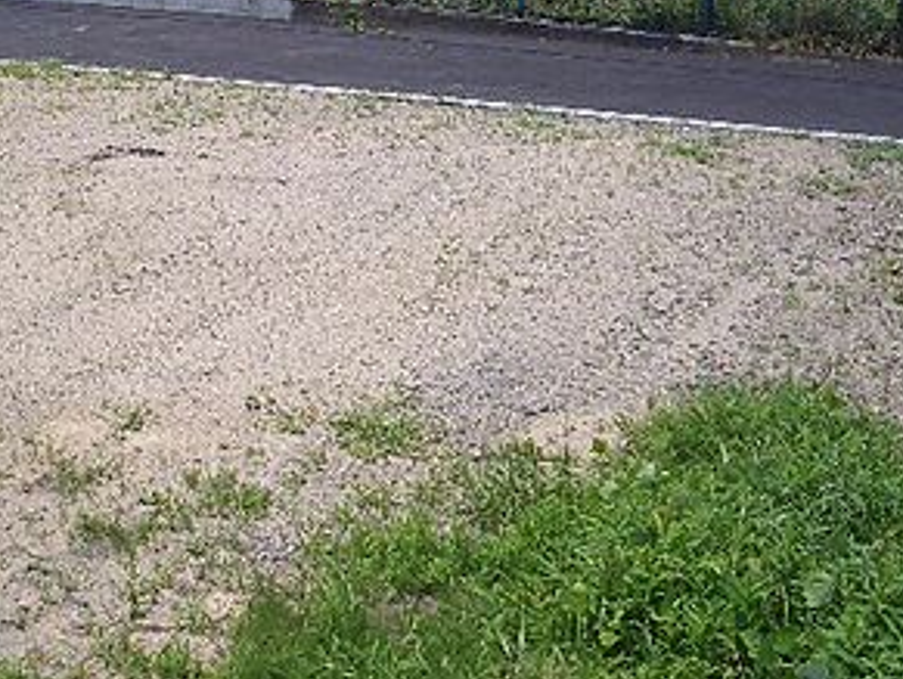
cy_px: 203
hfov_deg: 31.3
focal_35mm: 61
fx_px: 1593
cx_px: 282
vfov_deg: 23.9
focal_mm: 5.8
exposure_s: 1/500
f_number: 4.3
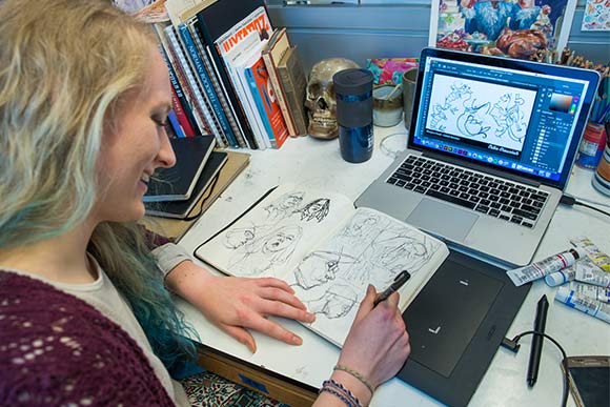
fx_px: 407
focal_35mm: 24
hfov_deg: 73.7
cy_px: 204
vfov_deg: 53.2
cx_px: 305
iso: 400
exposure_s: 1/60
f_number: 5.6
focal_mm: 24
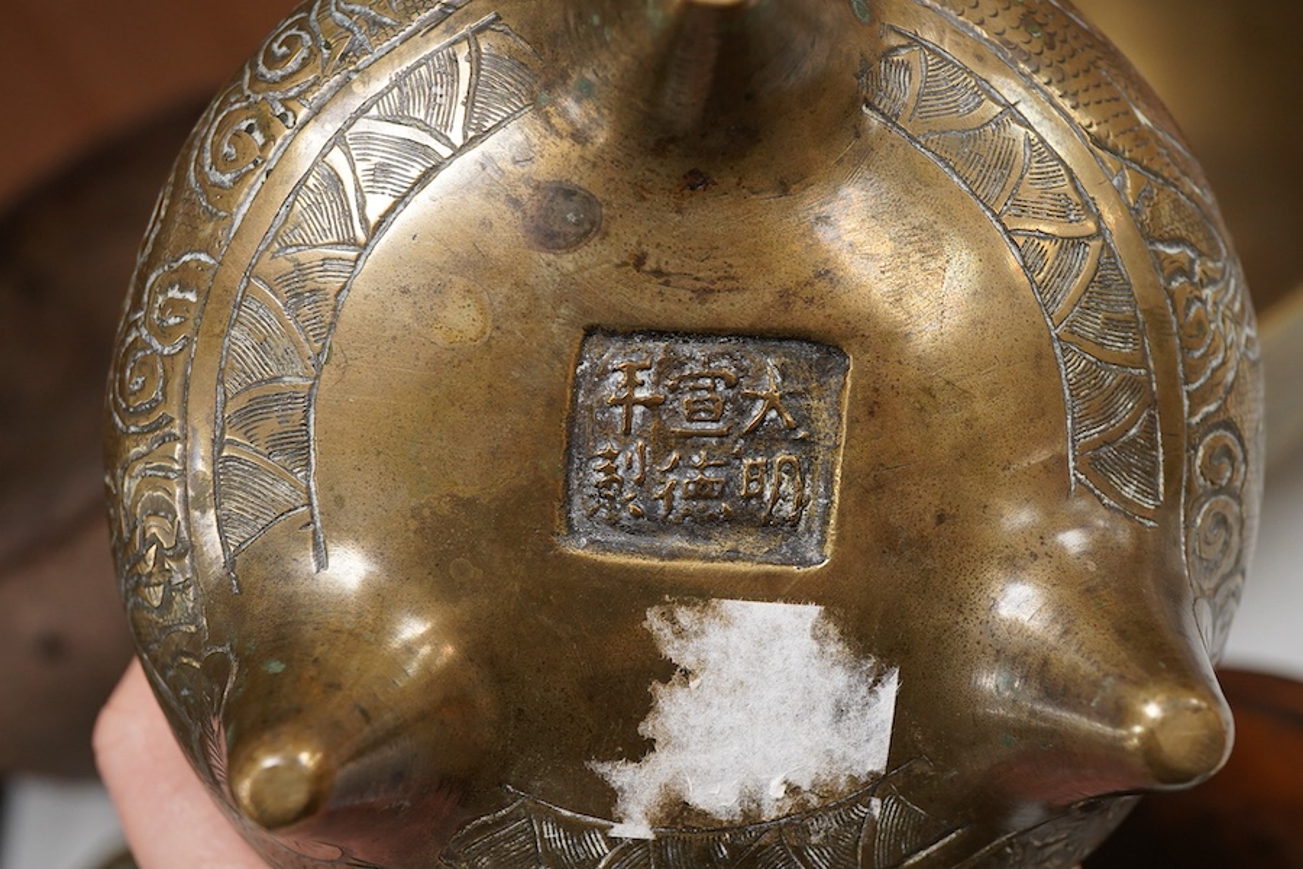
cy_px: 434
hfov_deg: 43.6
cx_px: 652
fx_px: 1629
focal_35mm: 45
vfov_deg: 29.9
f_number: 8
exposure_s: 1/125
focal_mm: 30
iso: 1250
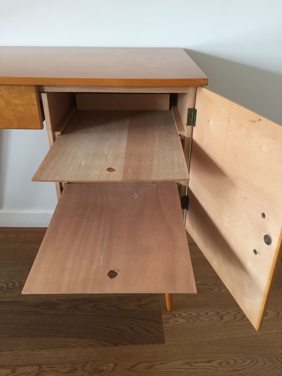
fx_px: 315
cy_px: 188
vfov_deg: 61.7
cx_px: 141
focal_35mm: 29
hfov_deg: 48.2
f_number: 2.2
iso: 64
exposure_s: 1/33
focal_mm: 4.15
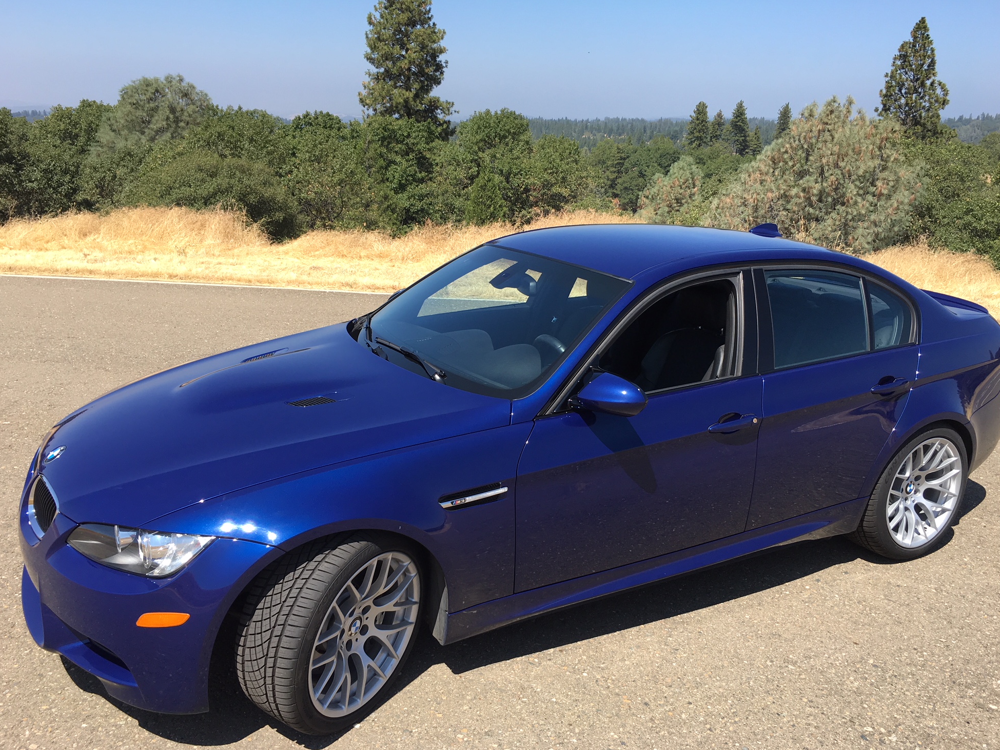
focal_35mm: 30
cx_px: 506
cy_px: 382
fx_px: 867
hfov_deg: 60.0
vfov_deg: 46.8
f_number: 2.2
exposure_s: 1/927
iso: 25
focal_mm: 4.15
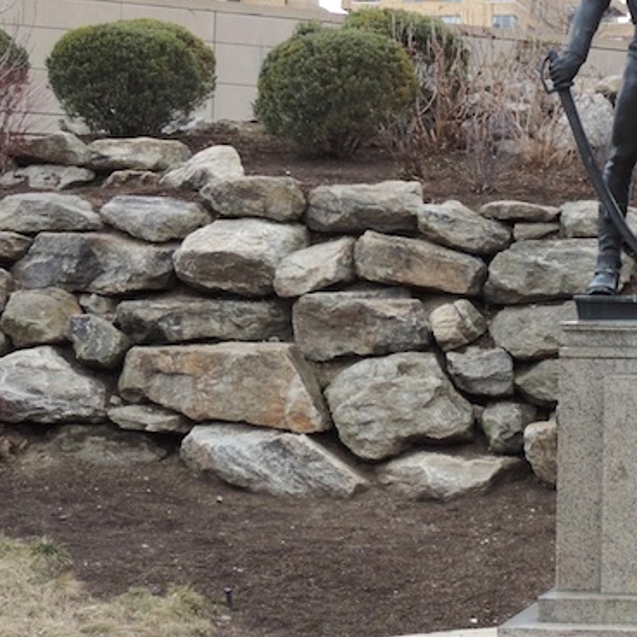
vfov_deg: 13.5
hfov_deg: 13.3
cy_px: 159
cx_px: 653
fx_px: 2686
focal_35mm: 129
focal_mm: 9.8
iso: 80
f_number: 3.7
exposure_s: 1/160
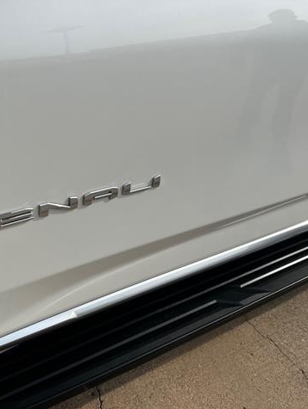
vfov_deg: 52.6
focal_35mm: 35
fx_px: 415
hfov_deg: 40.2
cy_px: 203
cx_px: 102
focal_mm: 5.7
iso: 50
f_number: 1.5
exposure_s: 1/5882
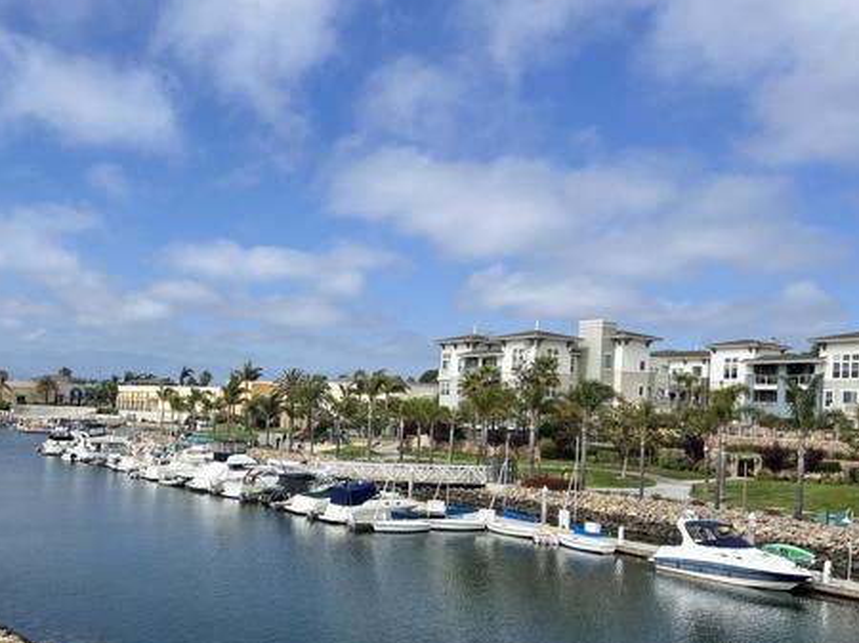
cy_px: 427
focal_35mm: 37
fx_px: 918
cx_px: 290
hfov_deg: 49.3
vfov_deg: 38.2
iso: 50
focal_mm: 5.7
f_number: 1.5
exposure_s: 1/5587
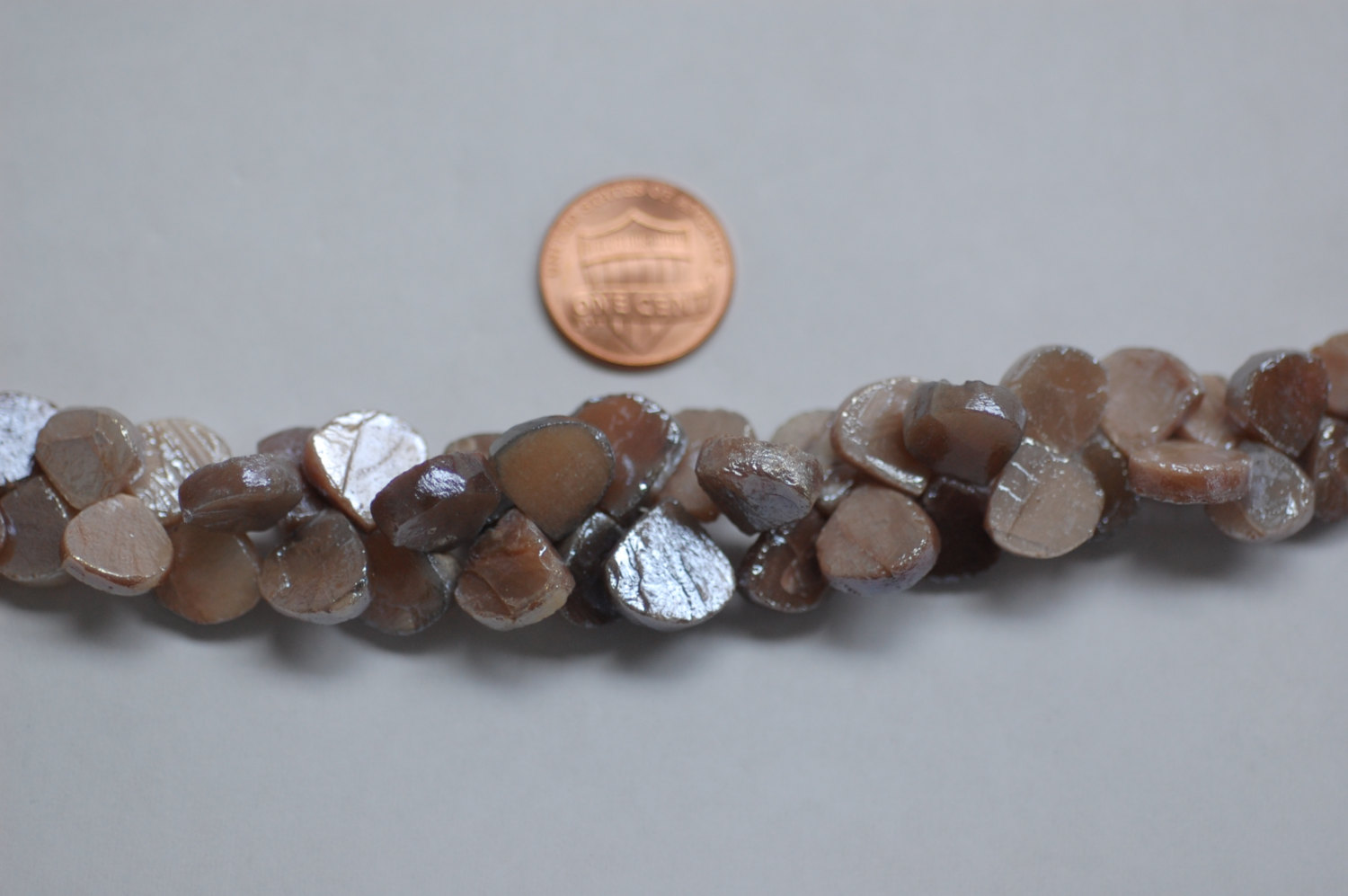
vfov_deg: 15.2
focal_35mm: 90
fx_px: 3367
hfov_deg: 22.6
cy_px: 448
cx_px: 674
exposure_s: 1/160
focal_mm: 60
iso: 400
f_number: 3.3
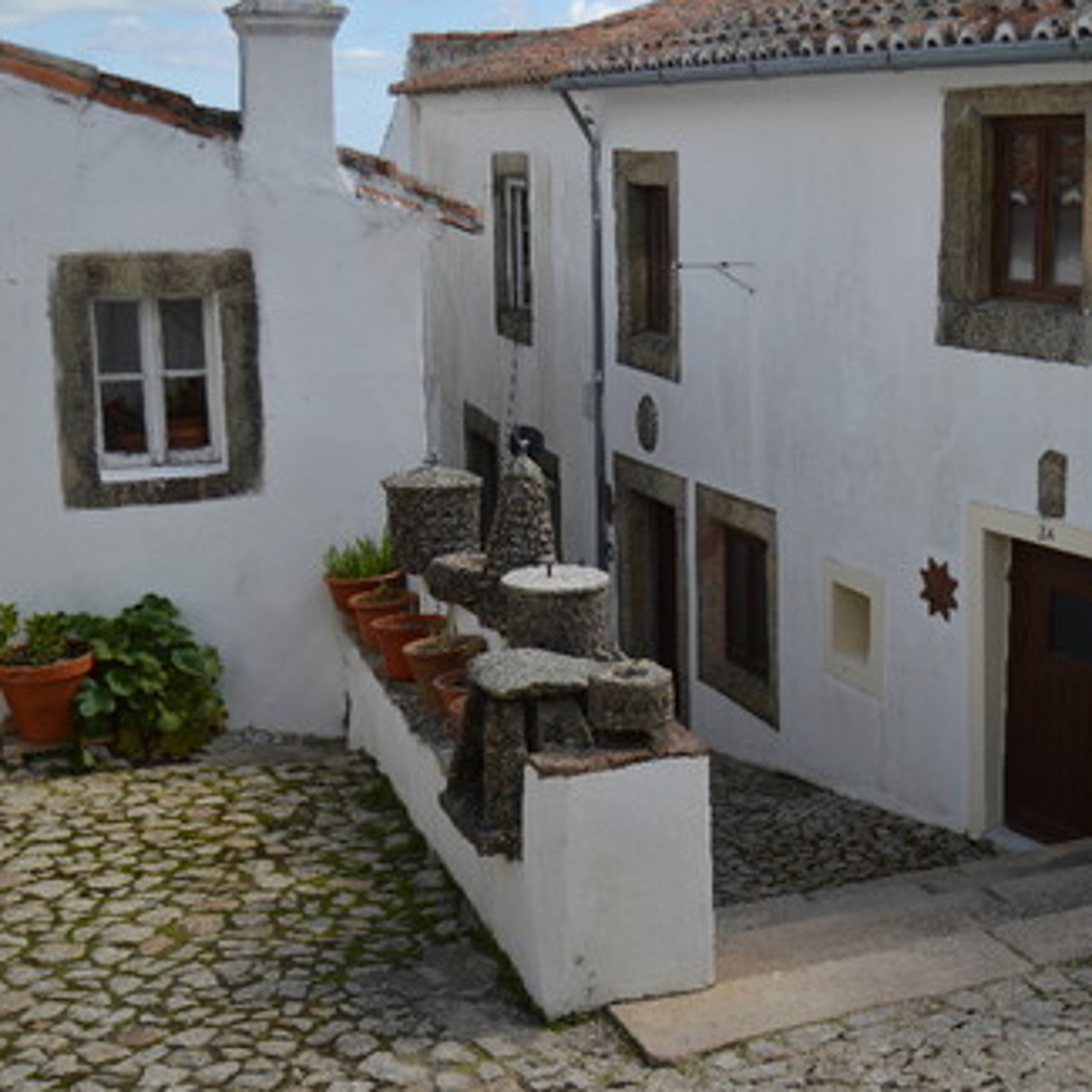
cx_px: 800
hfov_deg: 32.8
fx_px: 1820
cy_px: 553
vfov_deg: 33.4
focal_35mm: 51
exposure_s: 1/800
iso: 100
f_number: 4
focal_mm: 26
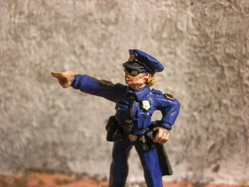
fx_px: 439
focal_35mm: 61
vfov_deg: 24.0
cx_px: 124
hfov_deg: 31.7
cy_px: 94
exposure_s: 1/60
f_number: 3.7
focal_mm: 10.99
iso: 400
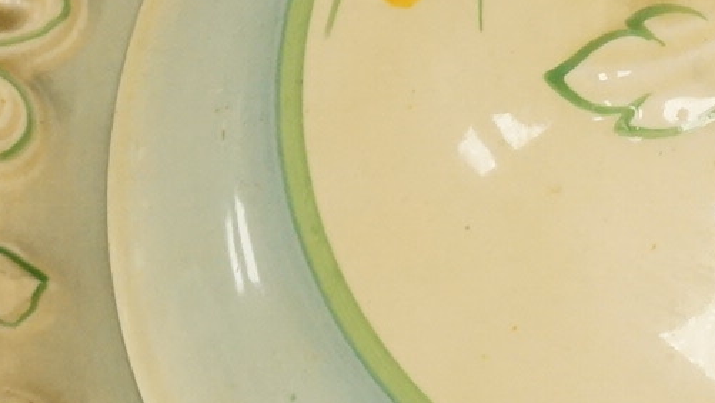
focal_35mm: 185
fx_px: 3508
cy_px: 273
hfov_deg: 11.2
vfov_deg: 6.6
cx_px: 1068
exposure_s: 1/100
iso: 2500
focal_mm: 30
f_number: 16
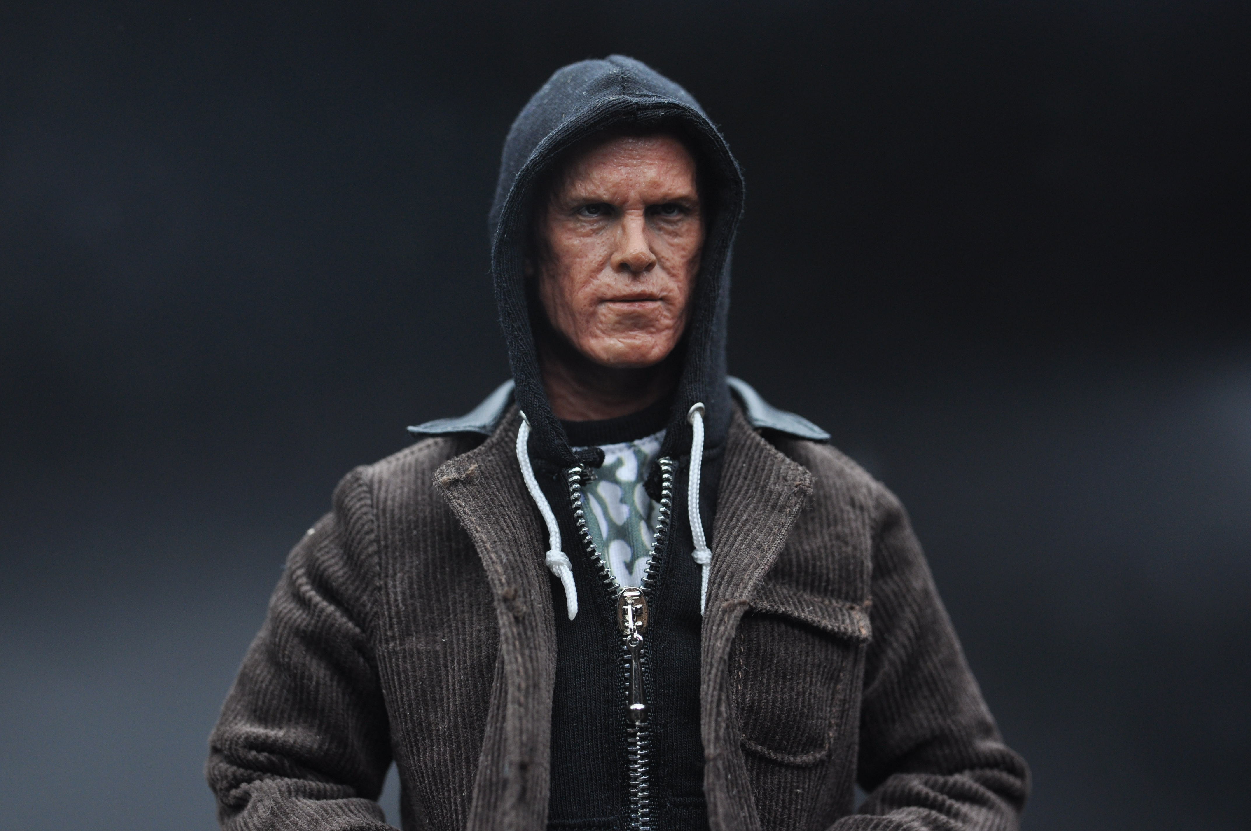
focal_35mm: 52
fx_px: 1822
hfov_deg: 37.9
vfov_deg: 25.7
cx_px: 626
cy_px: 416
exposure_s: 1/200
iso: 400
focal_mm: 35
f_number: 4.5
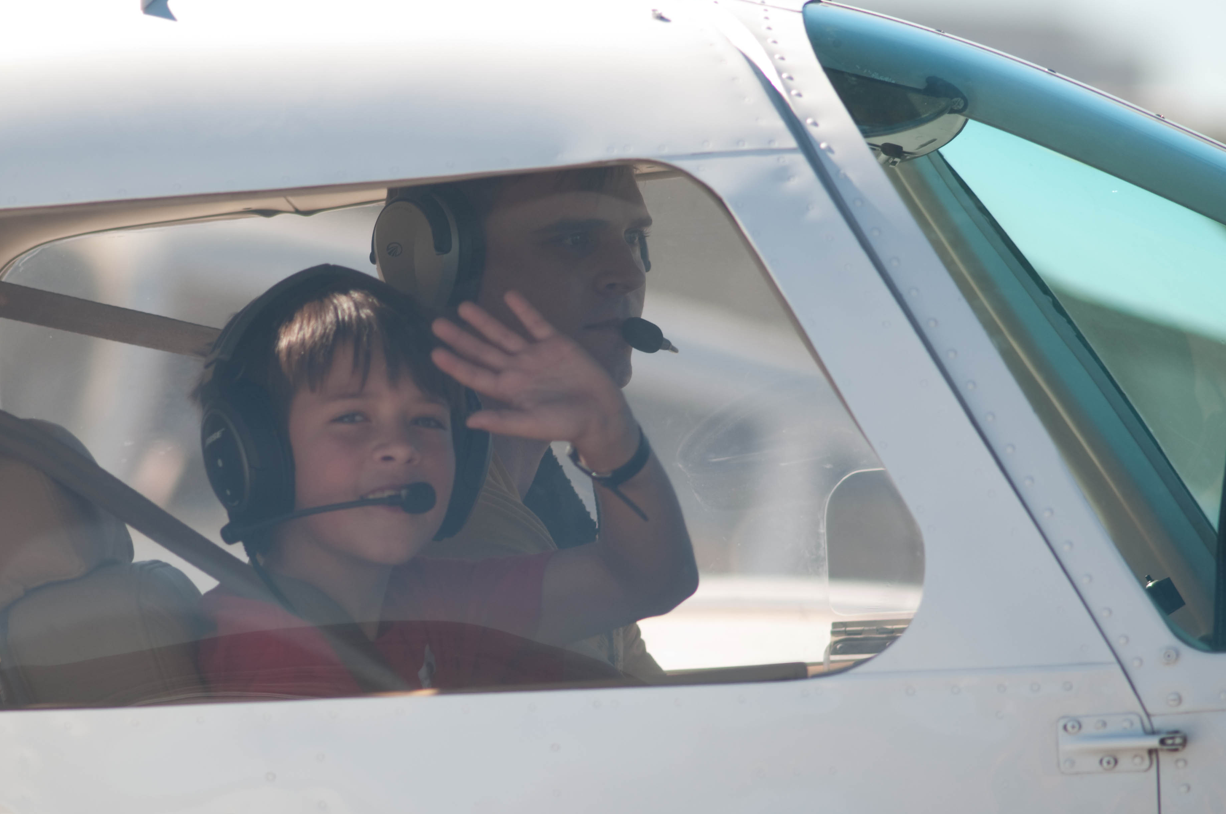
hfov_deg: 3.9
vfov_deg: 2.6
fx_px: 17926
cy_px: 464
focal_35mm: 527
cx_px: 522
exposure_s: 1/200
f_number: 4
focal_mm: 300
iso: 100
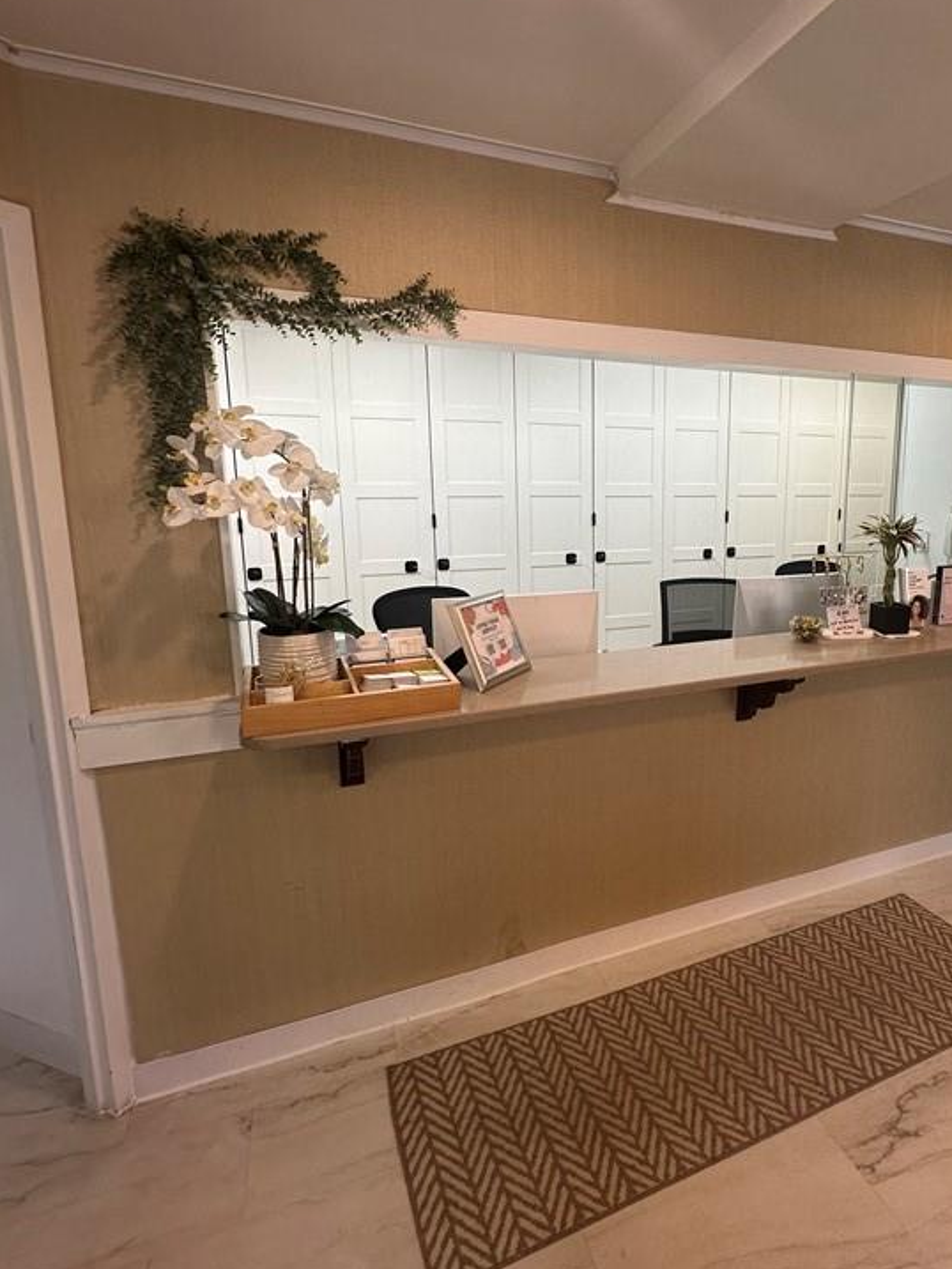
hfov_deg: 63.7
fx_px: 733
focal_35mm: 20
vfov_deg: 81.6
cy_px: 596
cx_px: 662
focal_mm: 2.22
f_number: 2.2
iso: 160
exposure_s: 1/120
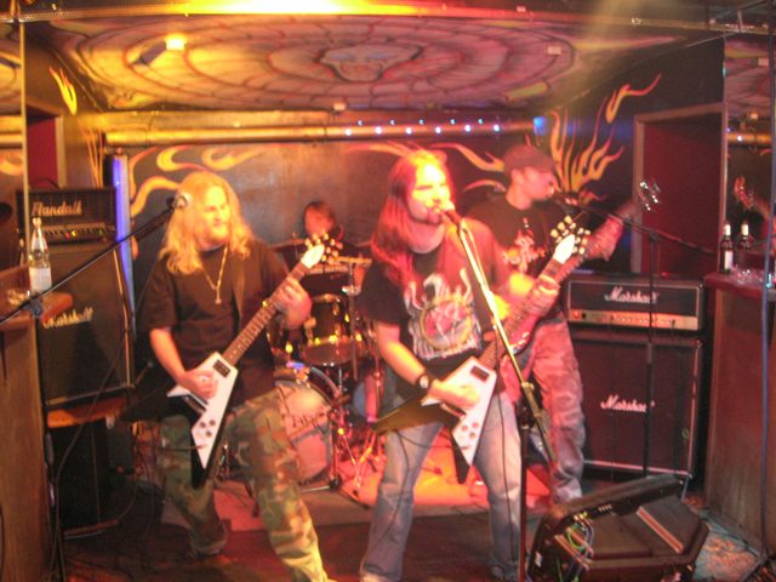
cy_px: 291
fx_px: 852
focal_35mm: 38
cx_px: 388
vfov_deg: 37.7
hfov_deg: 49.0
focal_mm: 7.8
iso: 200
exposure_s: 1/5.8
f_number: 2.8
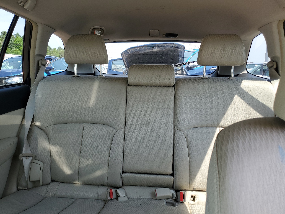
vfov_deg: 53.1
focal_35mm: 26
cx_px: 142
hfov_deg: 67.3
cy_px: 107
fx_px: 214
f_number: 1.5
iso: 50
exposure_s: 1/196
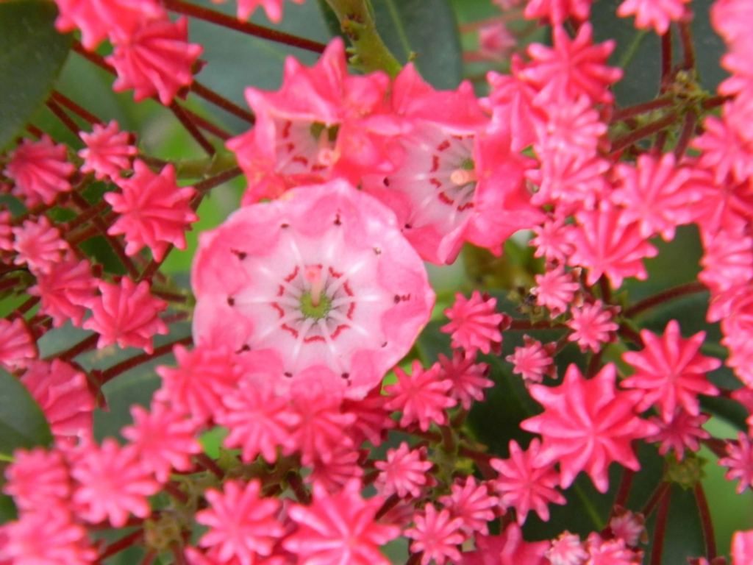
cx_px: 376
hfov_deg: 14.4
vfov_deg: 10.8
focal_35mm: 137
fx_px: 2980
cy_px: 282
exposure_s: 1/30
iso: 357
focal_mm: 33.1
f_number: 5.2
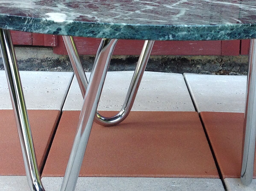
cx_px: 143
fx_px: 561
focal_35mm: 76
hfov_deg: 25.7
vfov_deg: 19.3
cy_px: 65
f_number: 2.4
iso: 100
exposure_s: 1/120
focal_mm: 4.28
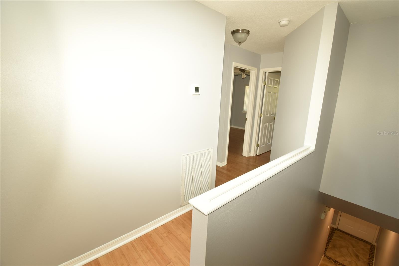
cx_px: 200
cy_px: 133
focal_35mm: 15
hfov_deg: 100.4
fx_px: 166
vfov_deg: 77.3
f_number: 10
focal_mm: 10
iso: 400
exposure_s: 1/25
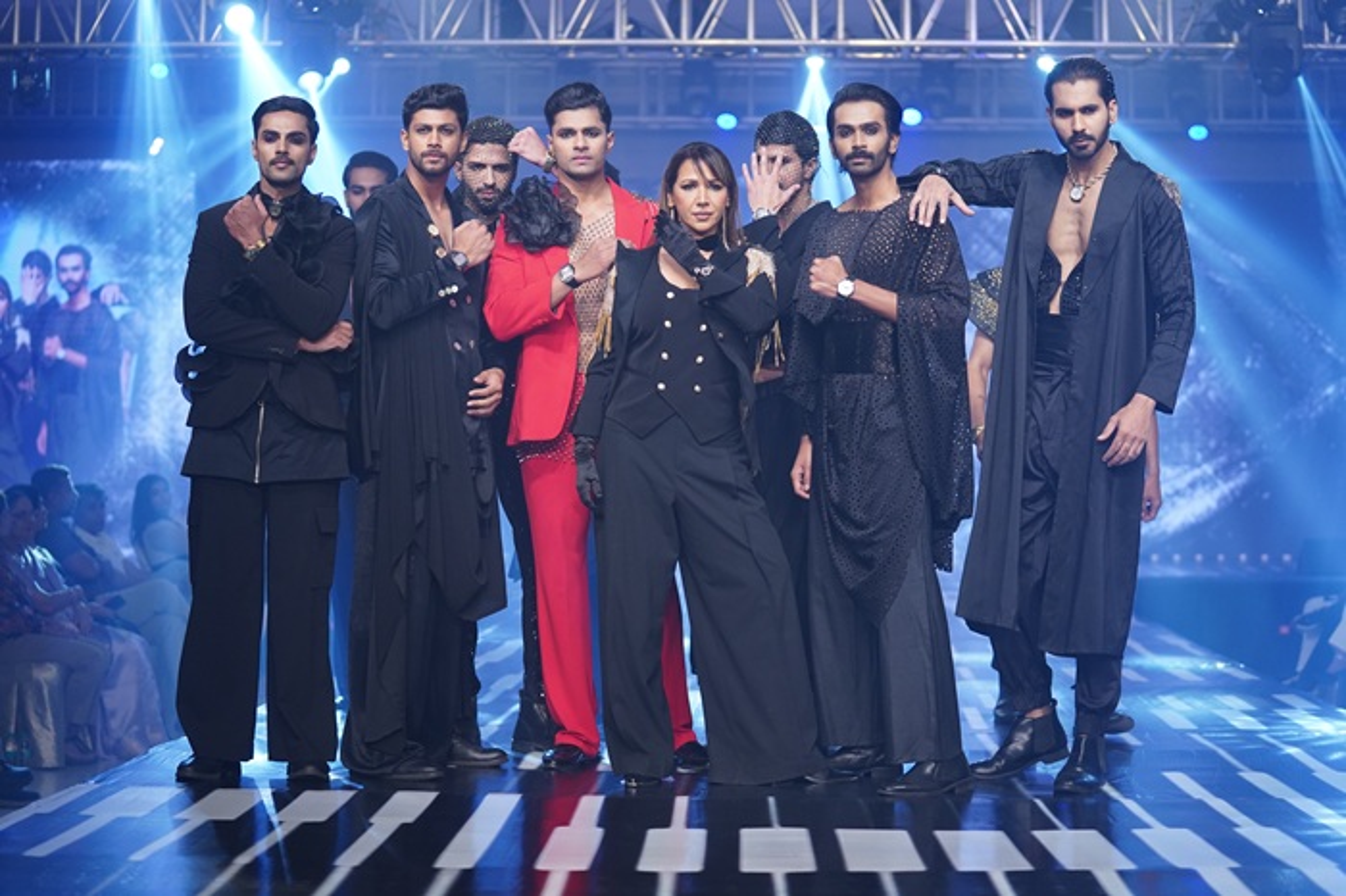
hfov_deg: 28.9
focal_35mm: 70
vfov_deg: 19.4
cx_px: 673
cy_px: 448
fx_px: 2616
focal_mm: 70
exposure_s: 1/500
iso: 1600
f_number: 2.8
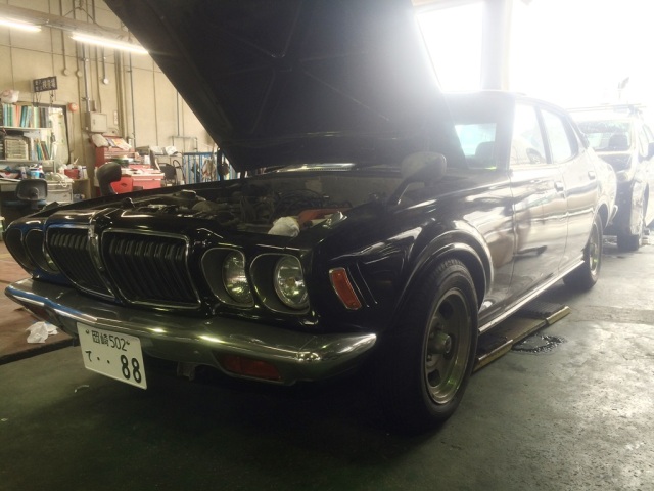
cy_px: 246
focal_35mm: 30
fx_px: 567
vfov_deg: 46.8
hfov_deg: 60.0
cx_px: 327
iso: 40
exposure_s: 1/60
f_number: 2.2
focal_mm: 4.12
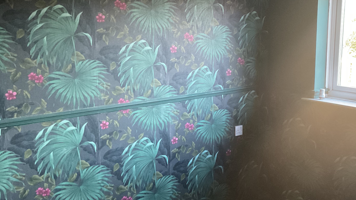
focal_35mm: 46
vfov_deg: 26.0
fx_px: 434
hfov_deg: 43.7
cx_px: 246
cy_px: 89
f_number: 1.8
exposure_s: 1/33
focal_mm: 3
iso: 250
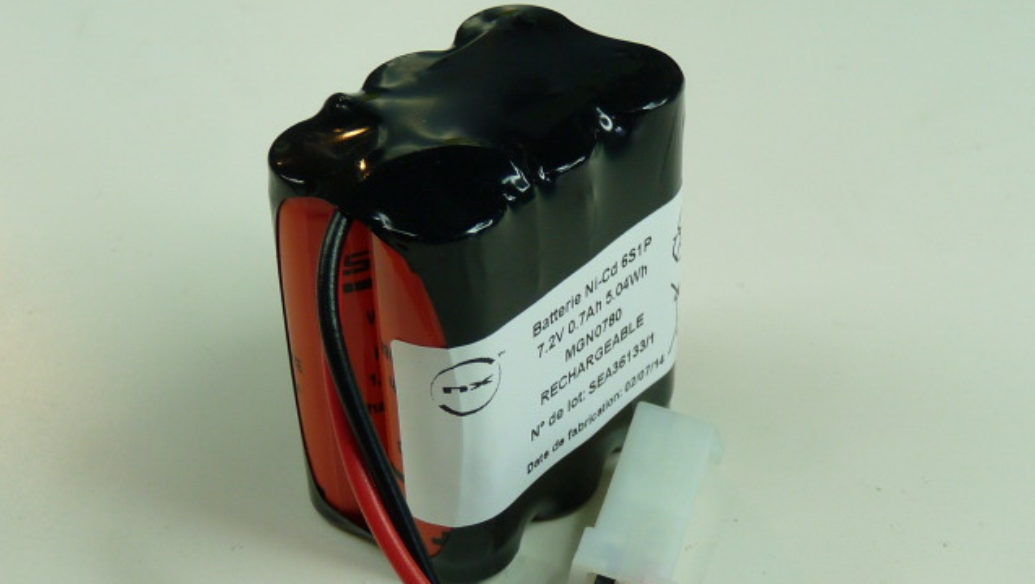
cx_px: 518
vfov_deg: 17.3
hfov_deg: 30.1
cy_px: 332
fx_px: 1922
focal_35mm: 70
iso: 100
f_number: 3
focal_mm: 6.5
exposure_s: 1/50
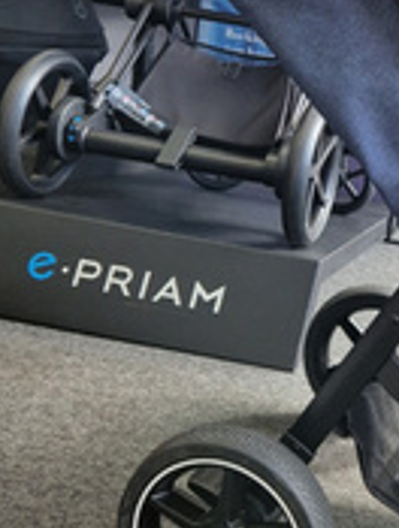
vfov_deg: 32.2
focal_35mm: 59
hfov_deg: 22.9
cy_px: 151
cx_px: 478
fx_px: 903
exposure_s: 1/180
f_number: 1.8
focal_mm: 5.4
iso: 125
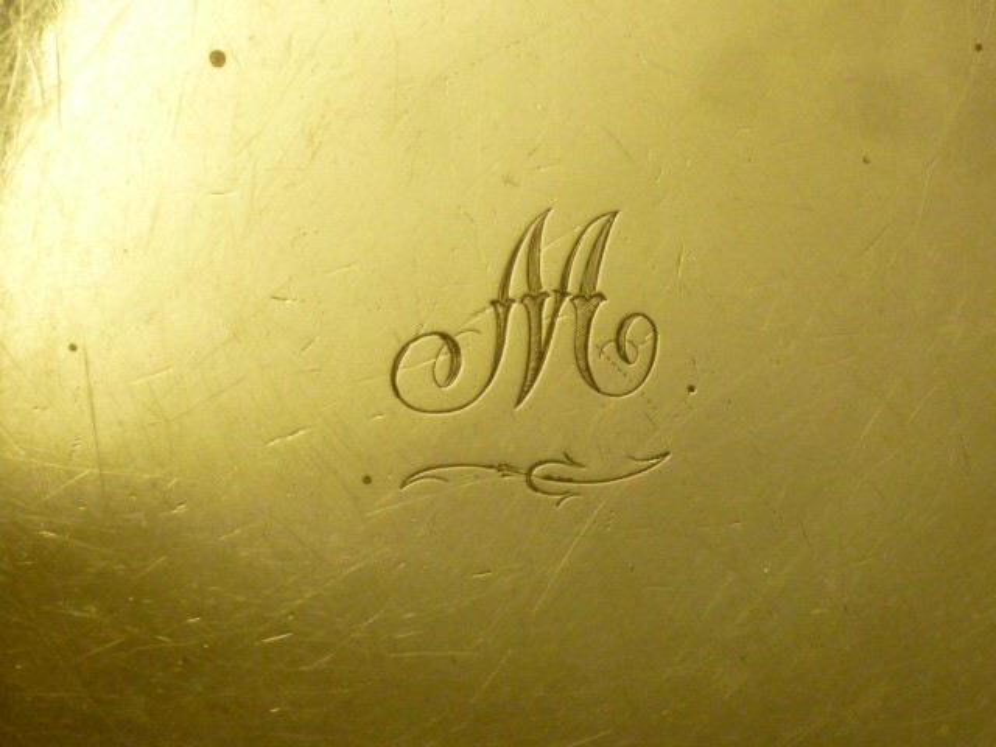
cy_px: 374
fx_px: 5898
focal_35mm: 205
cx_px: 498
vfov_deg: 7.2
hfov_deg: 9.7
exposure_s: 1/50
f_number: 5.8
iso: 400
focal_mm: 18.6
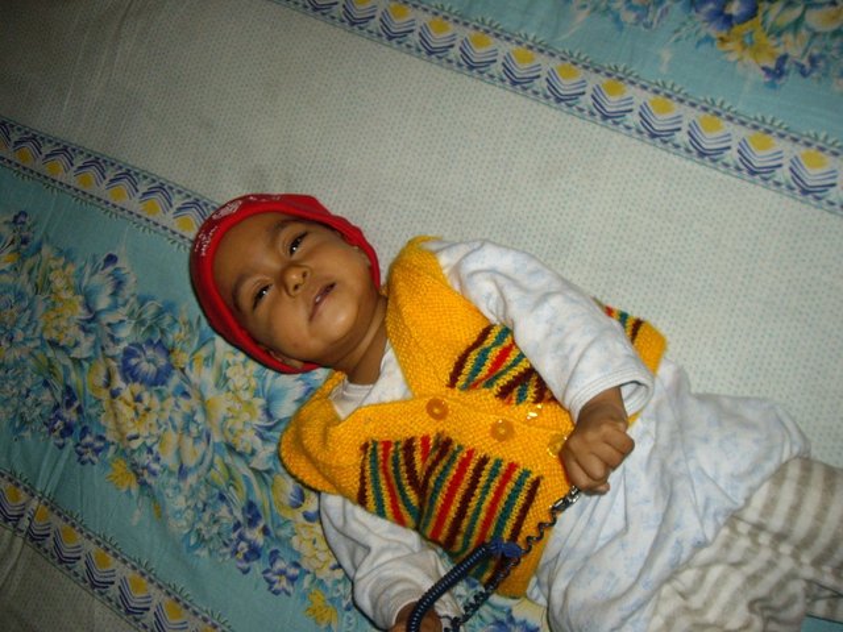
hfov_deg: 49.0
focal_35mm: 38
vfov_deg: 37.7
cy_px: 316
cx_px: 422
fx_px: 925
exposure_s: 1/40
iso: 200
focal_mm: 6.2
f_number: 2.7
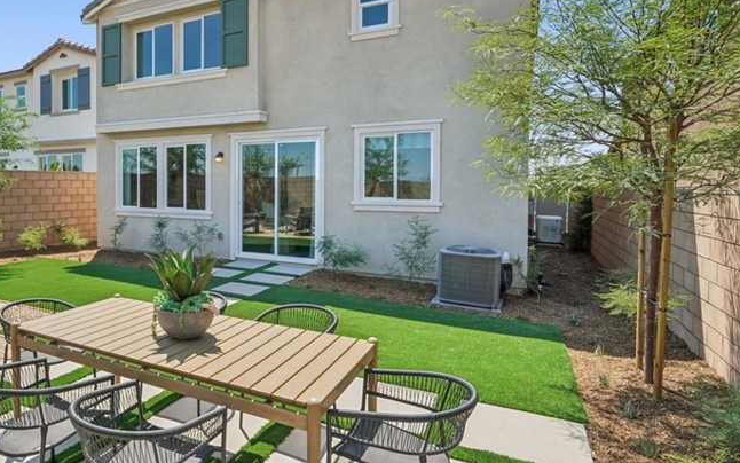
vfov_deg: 57.0
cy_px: 195
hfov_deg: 79.4
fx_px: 424
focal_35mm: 21
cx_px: 243
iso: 100
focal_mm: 13
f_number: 8
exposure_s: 1/200
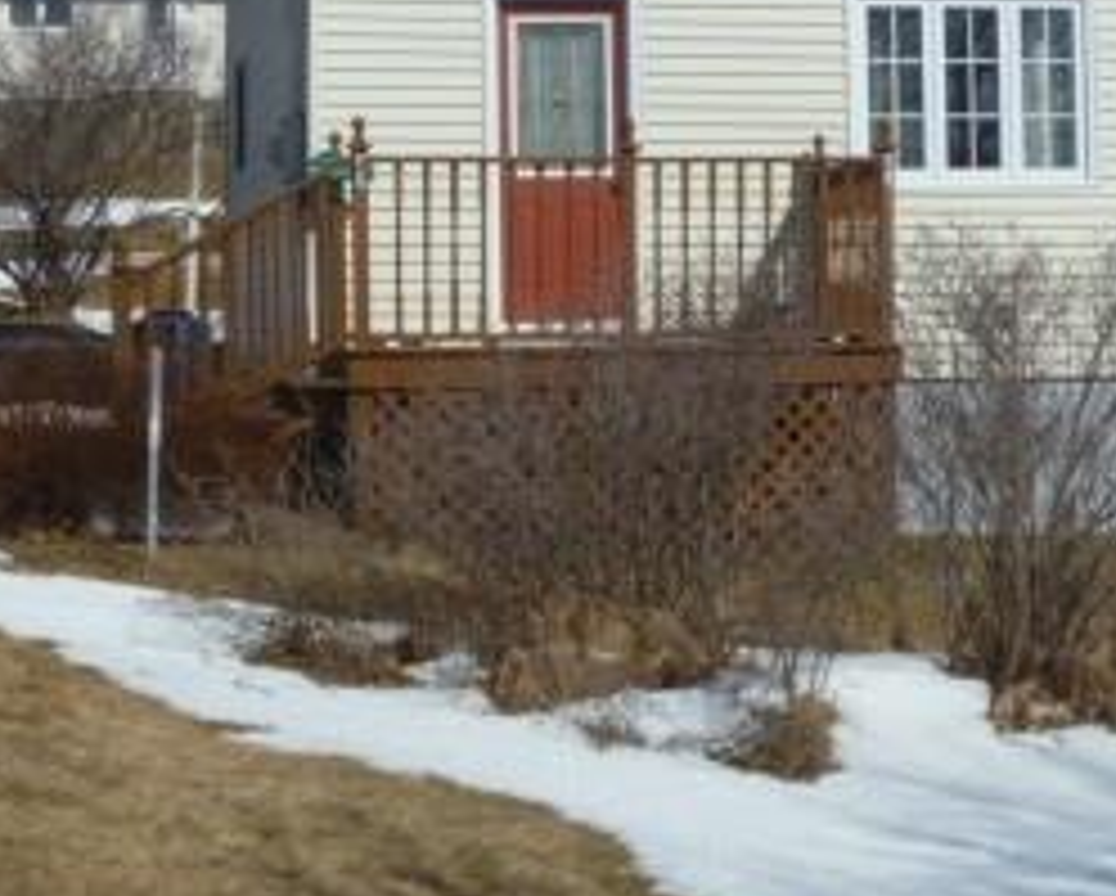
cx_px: 770
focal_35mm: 88
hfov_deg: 21.6
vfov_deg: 17.4
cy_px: 221
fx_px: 2910
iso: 80
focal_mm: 6.3
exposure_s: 1/500
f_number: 5.6
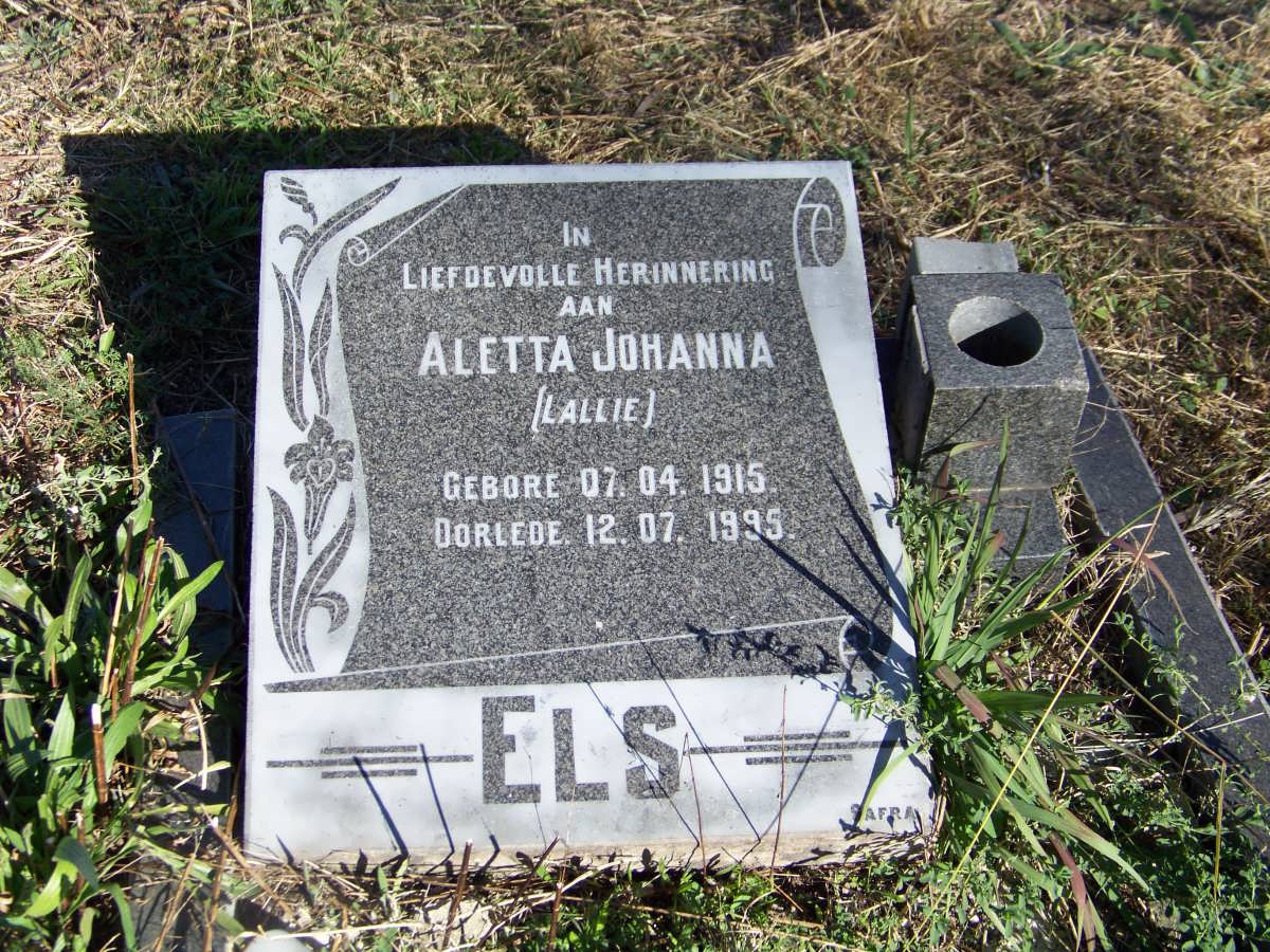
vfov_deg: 26.6
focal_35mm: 55
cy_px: 476
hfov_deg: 34.9
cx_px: 635
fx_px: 2018
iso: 64
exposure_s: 1/500
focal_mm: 9.36
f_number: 3.2
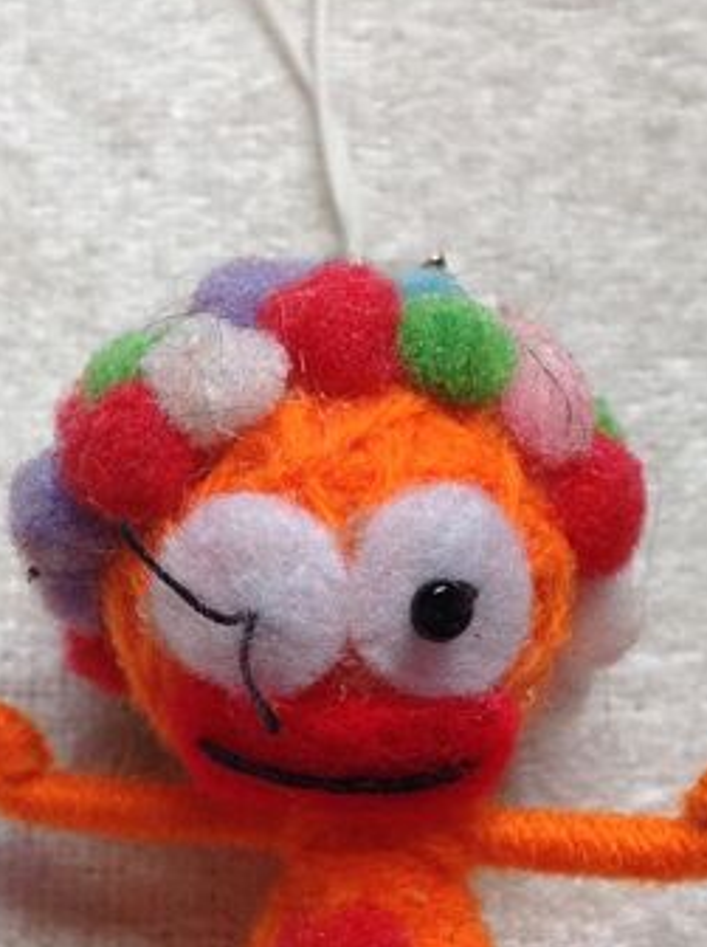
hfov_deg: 21.9
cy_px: 599
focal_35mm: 67
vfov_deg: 28.9
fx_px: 1829
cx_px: 392
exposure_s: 1/120
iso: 100
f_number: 2.4
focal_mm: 4.28
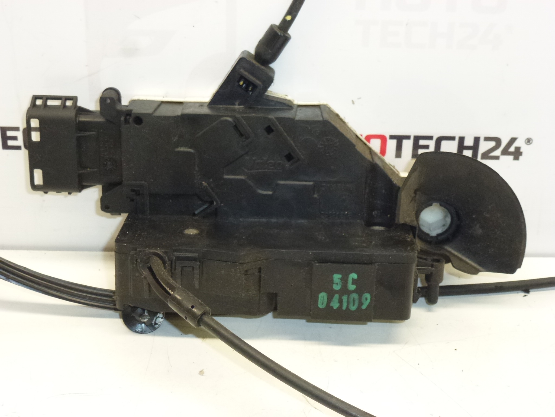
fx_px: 914
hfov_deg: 33.8
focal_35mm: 57
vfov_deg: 25.7
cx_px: 278
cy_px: 208
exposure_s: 1/80
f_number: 4.4
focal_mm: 10.1
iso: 400
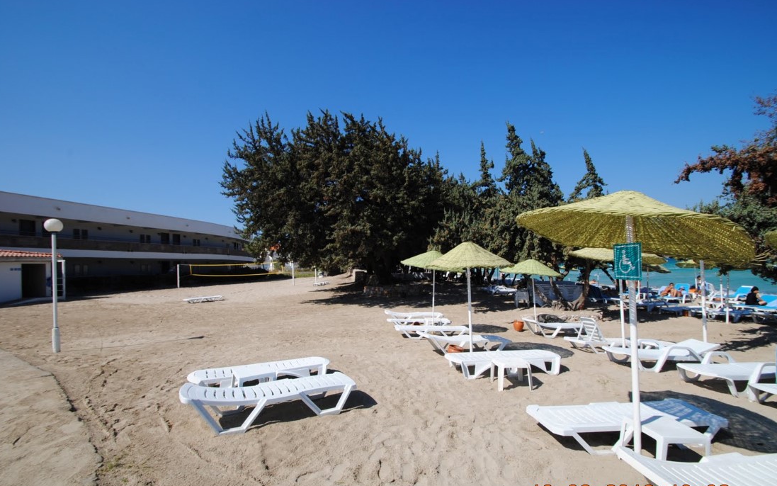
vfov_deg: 71.2
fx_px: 339
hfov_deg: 97.8
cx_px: 401
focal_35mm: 16
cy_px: 263
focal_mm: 10
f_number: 9
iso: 100
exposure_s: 1/320
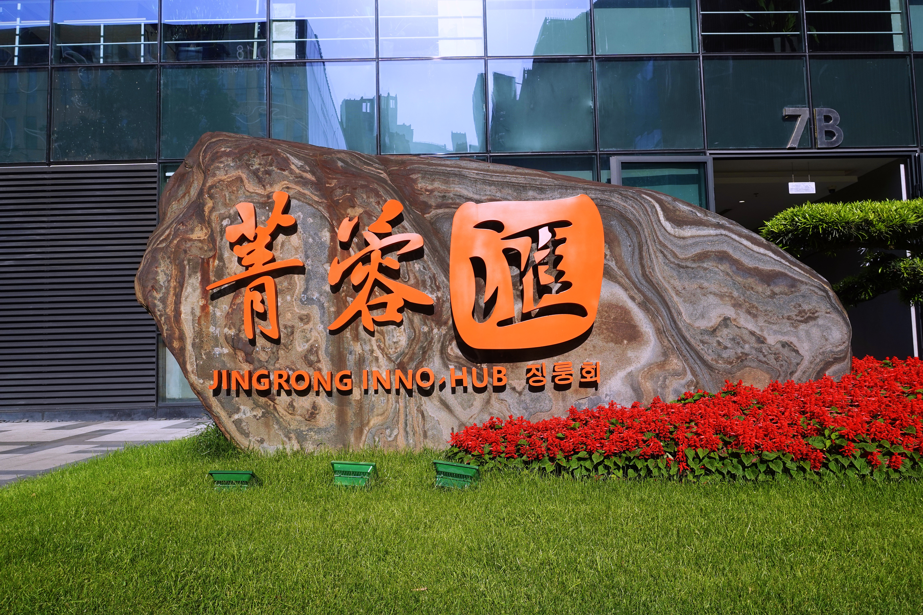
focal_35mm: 29
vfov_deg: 45.0
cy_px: 308
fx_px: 743
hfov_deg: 63.7
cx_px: 462
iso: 125
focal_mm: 11.4
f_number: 4
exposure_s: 1/160
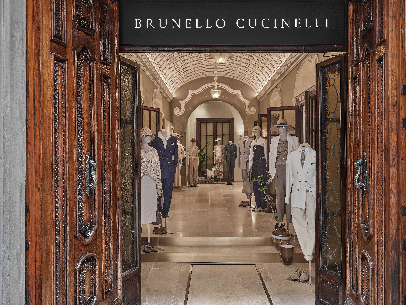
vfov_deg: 44.2
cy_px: 152
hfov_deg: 56.8
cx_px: 203
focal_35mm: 32
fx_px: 375
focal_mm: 40.3
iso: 50
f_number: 8
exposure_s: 1/25
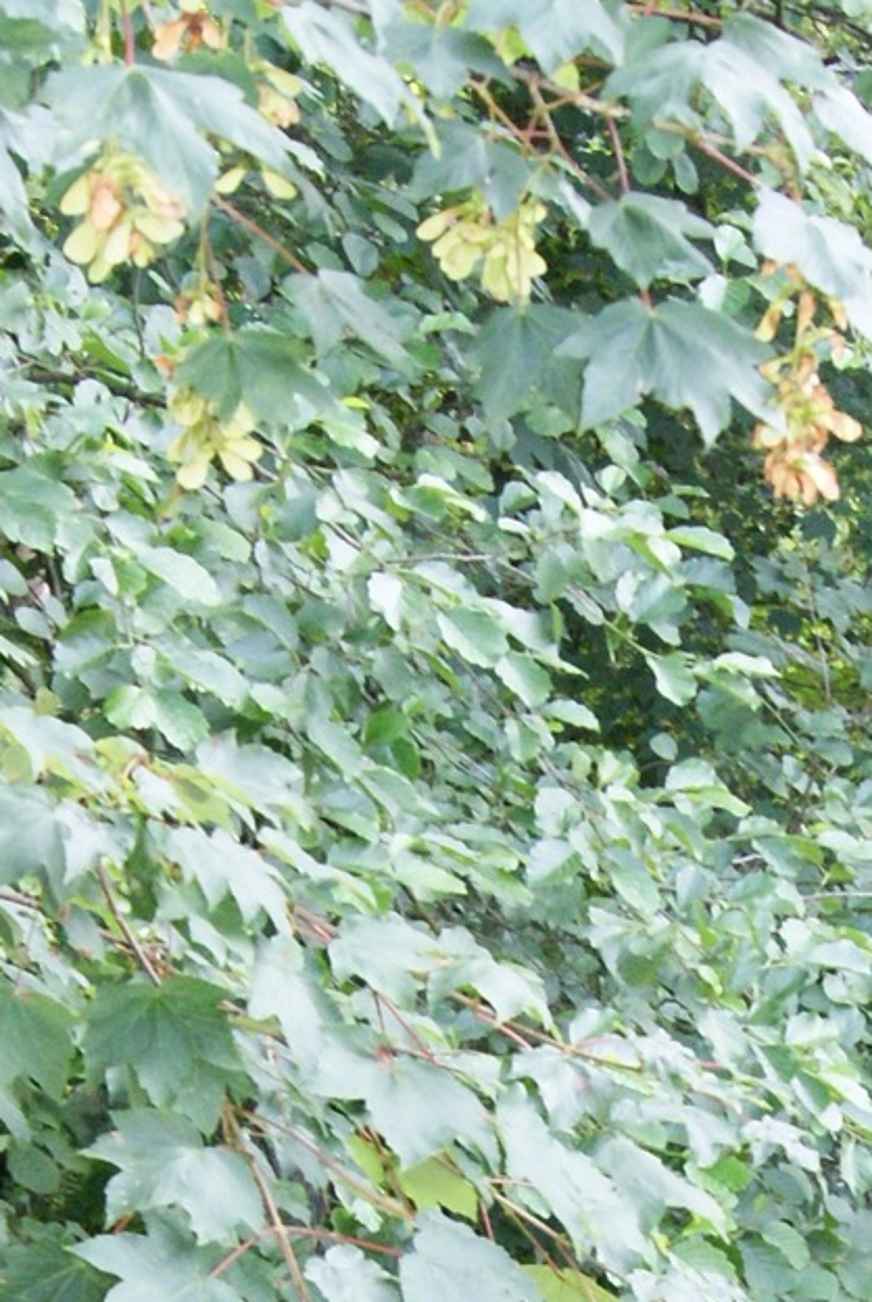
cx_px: 707
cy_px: 1497
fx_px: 3512
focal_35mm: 97
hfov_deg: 14.1
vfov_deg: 19.9
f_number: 5.6
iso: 400
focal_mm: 18
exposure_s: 1/60
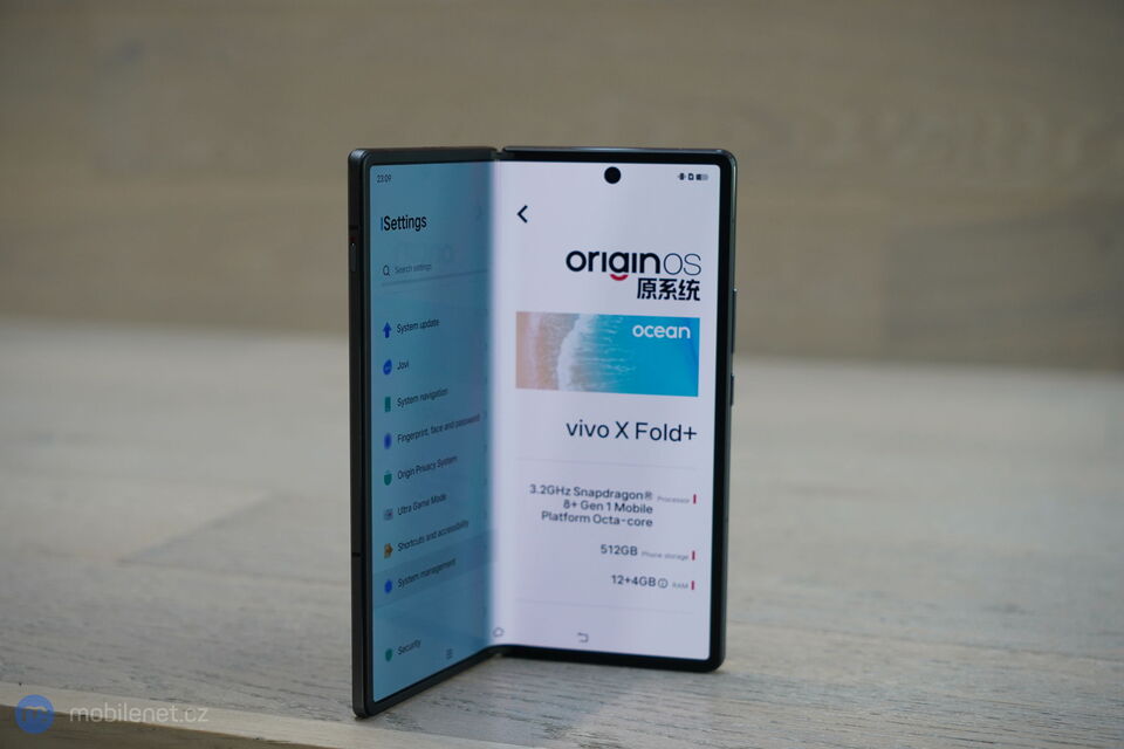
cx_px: 562
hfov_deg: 36.9
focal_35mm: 54
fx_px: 1686
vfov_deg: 25.1
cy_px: 374
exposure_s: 1/160
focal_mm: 54
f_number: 5.6
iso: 1600
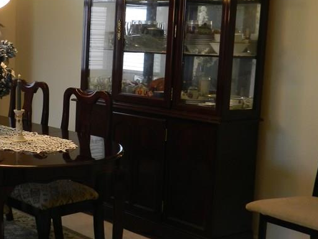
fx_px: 588
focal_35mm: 64
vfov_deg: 22.9
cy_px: 110
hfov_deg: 28.7
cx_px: 13
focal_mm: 5.6
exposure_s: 1/25
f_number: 3.7
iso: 200
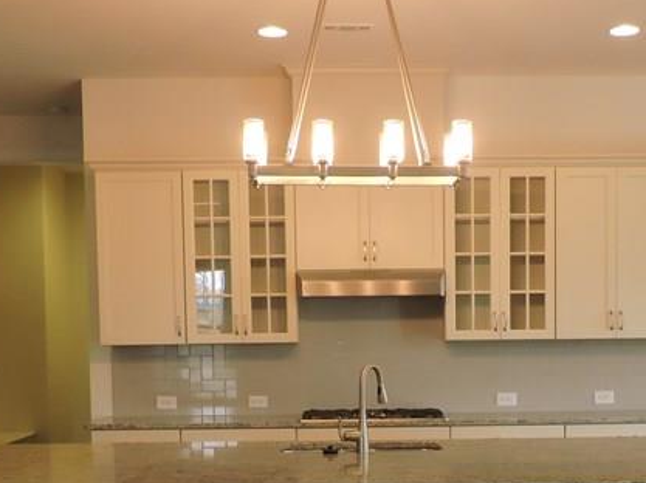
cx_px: 375
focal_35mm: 59
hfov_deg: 32.7
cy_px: 413
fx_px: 1100
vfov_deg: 24.2
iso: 450
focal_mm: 4.3
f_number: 3
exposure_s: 1/60
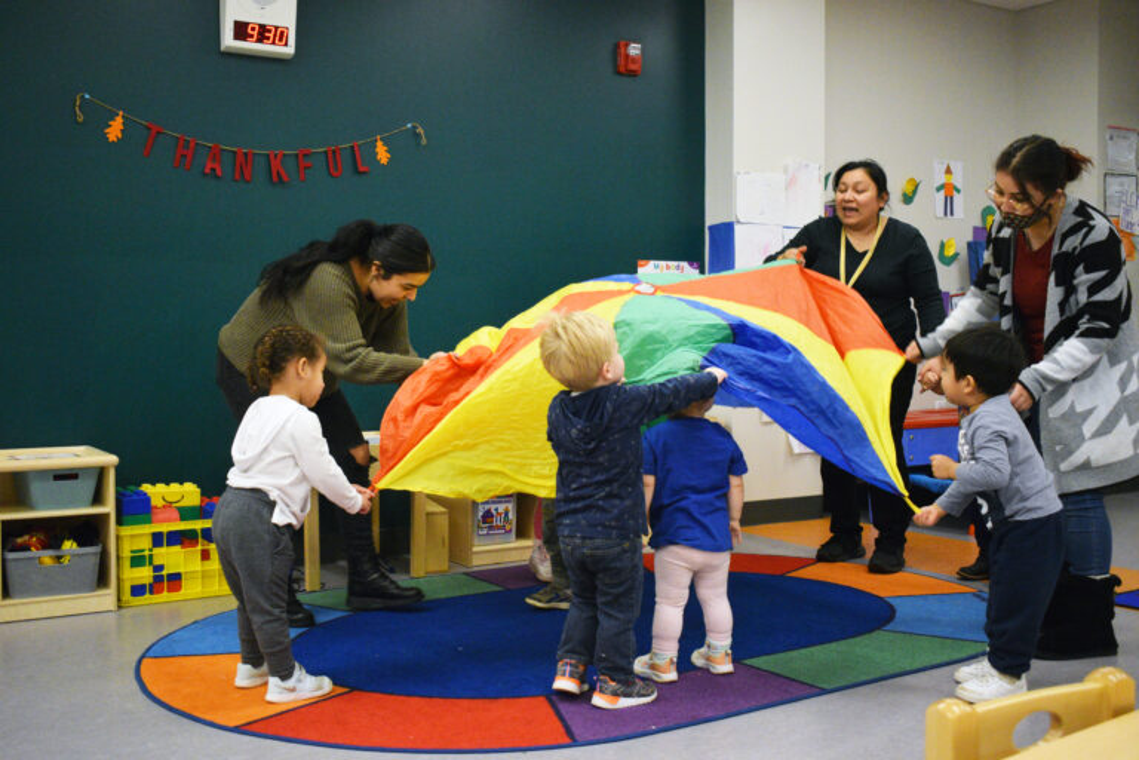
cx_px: 570
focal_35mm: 39
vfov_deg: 34.2
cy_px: 380
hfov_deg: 49.6
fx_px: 1234
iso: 3200
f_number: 4
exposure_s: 1/250
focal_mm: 26
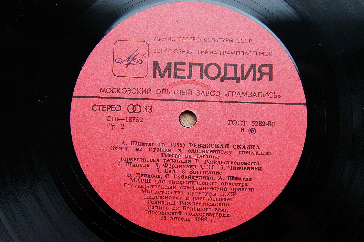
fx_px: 530
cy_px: 121
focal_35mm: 52
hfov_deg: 37.9
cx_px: 182
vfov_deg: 25.7
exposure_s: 1/60
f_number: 4
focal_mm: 35
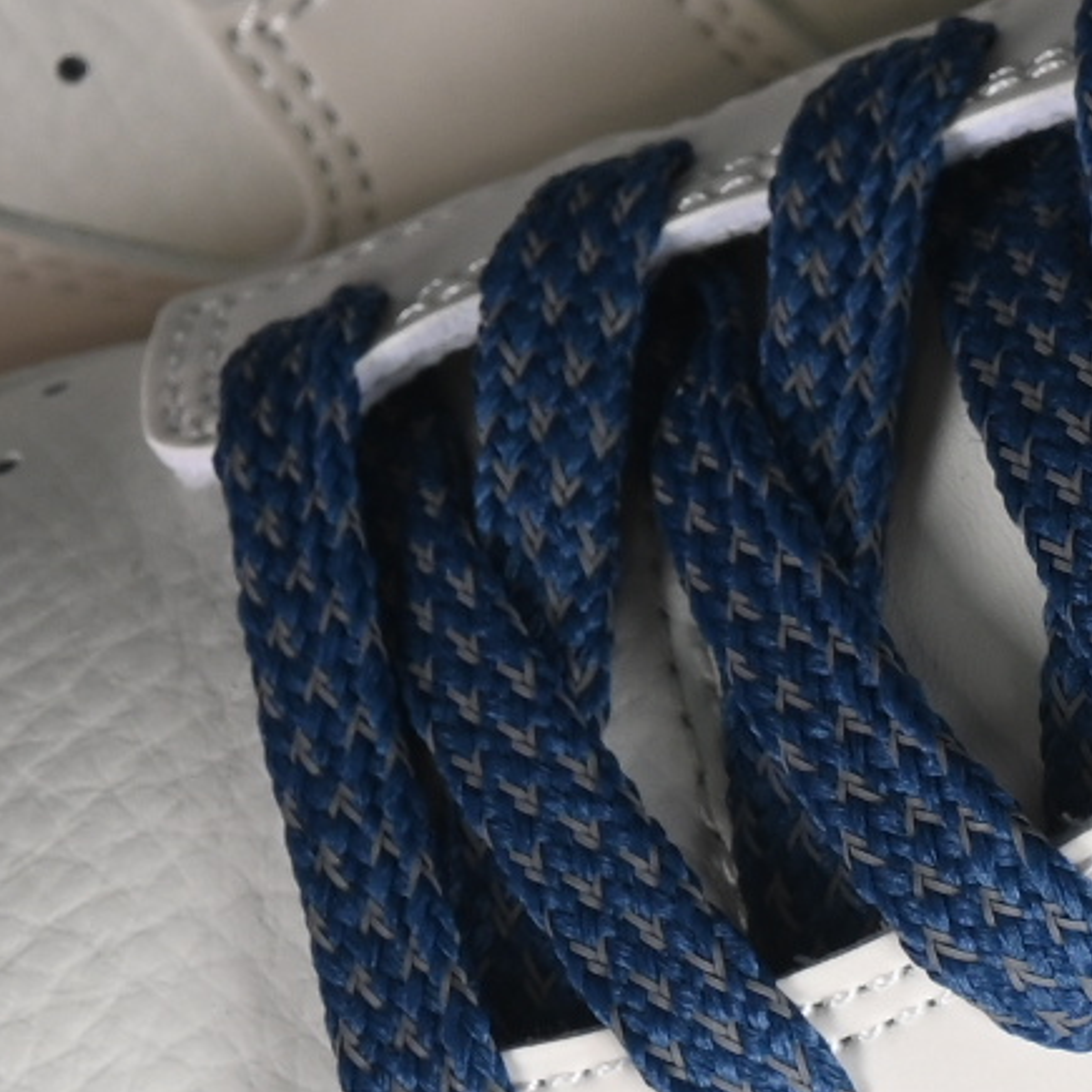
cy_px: 196
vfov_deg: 4.3
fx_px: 14562
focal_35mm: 408
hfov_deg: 4.3
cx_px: 1416
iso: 160
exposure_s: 1/100
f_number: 7.1
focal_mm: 50
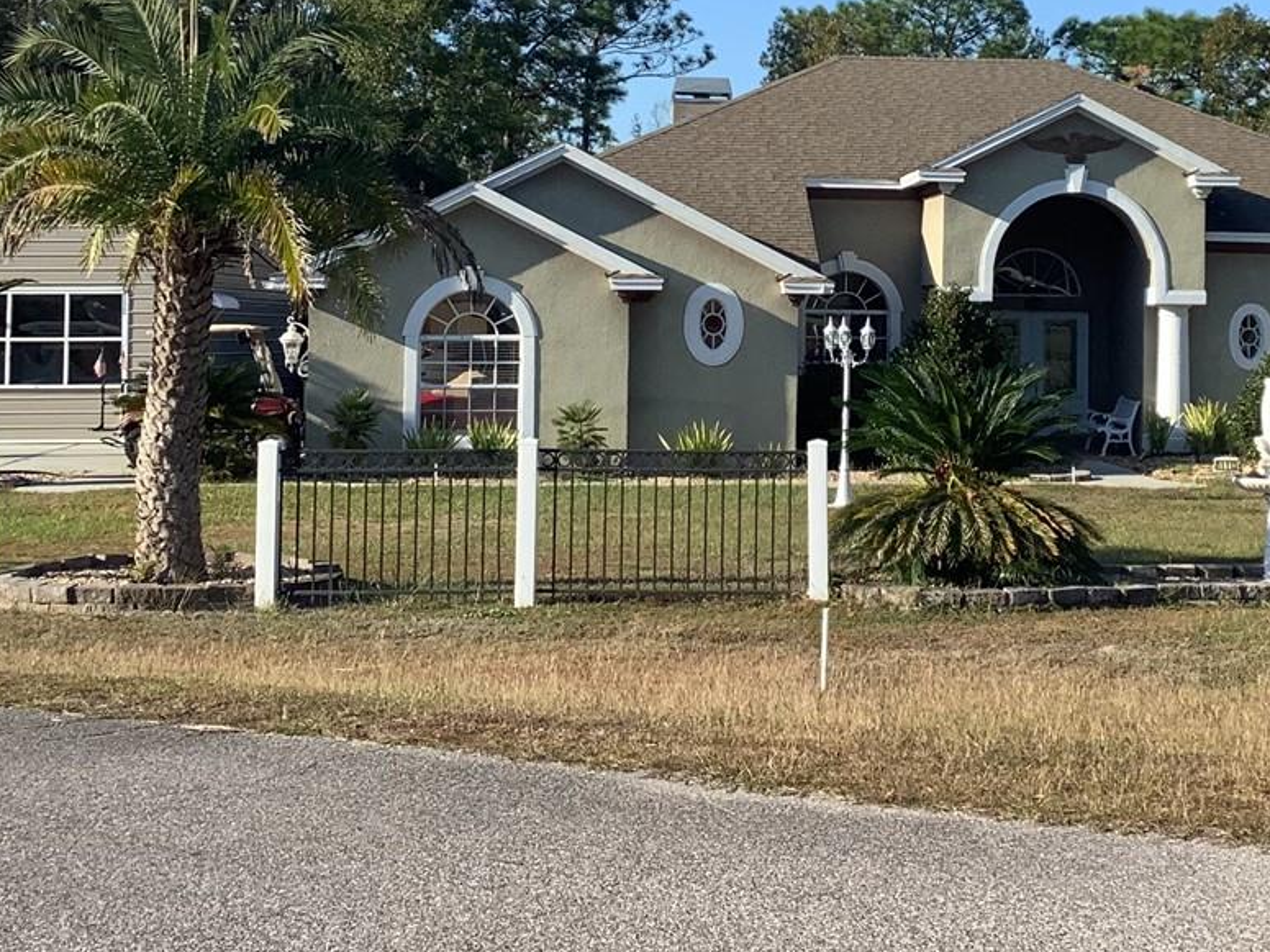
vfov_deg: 22.6
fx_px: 2348
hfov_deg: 30.0
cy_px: 192
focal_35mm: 64
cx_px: 880
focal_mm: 3.3
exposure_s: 1/1006
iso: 25
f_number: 2.4
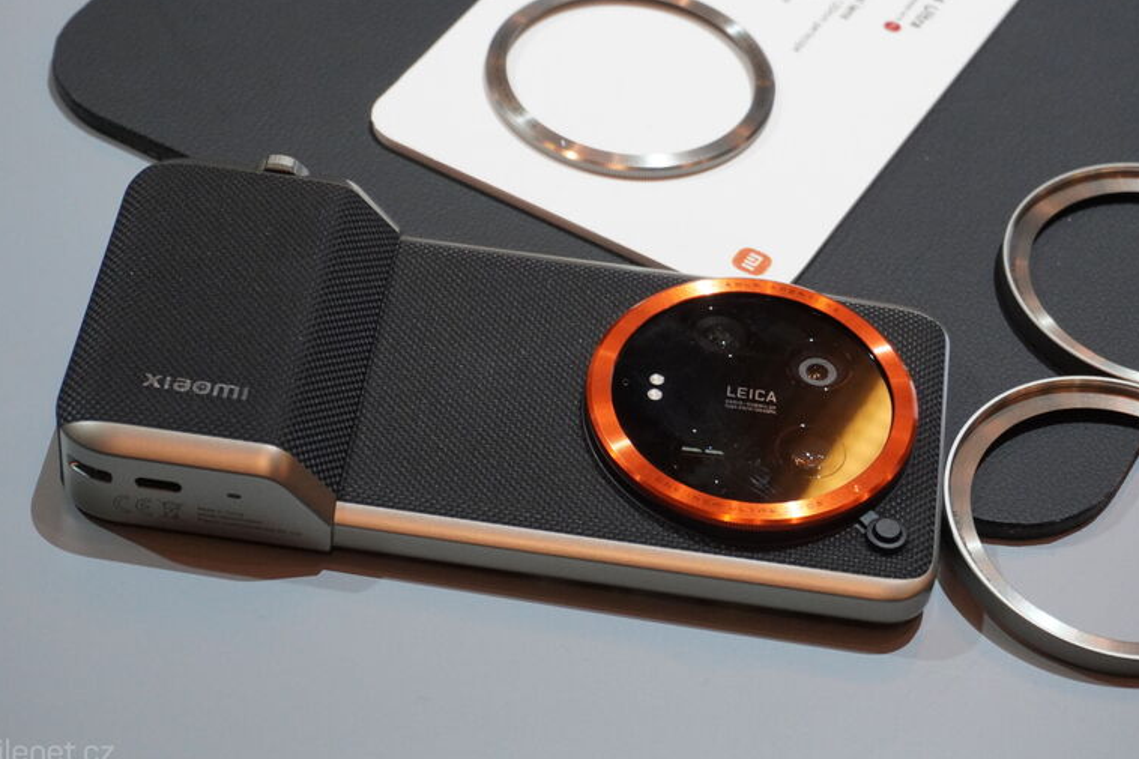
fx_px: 3005
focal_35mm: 95
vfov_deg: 14.4
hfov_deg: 21.5
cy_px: 317
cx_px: 568
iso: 1600
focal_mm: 50
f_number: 6.3
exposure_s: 1/160
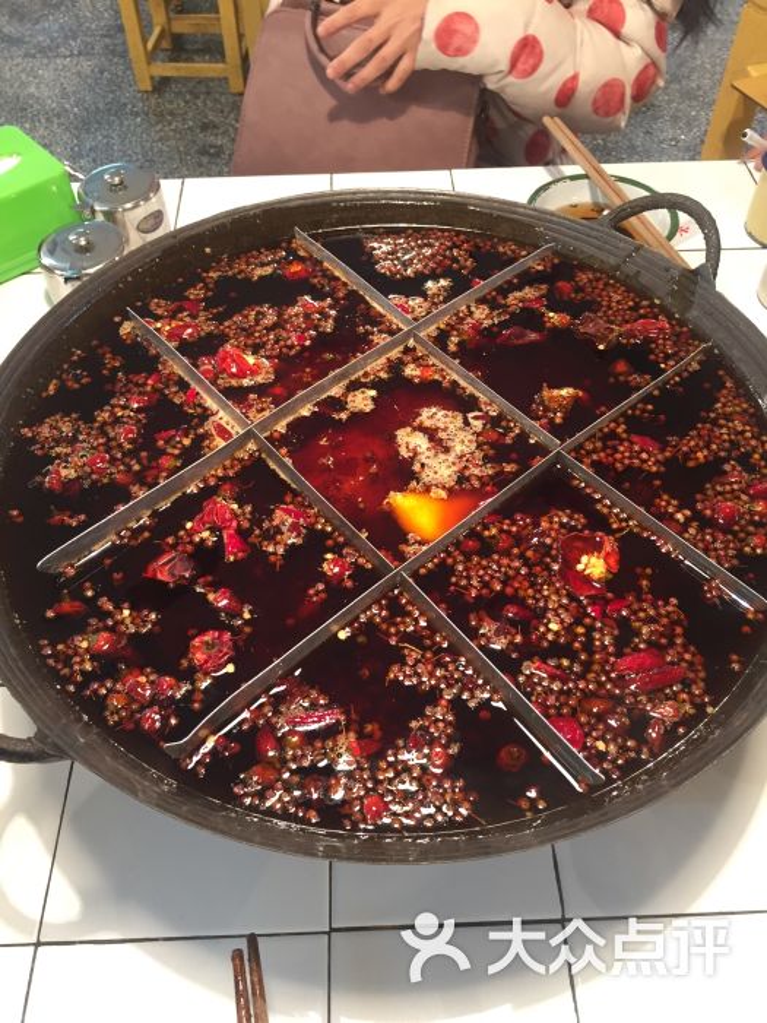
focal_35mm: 29
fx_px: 857
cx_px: 384
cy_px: 512
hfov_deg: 48.2
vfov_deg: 61.7
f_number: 2.2
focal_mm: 4.15
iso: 160
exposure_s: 1/33
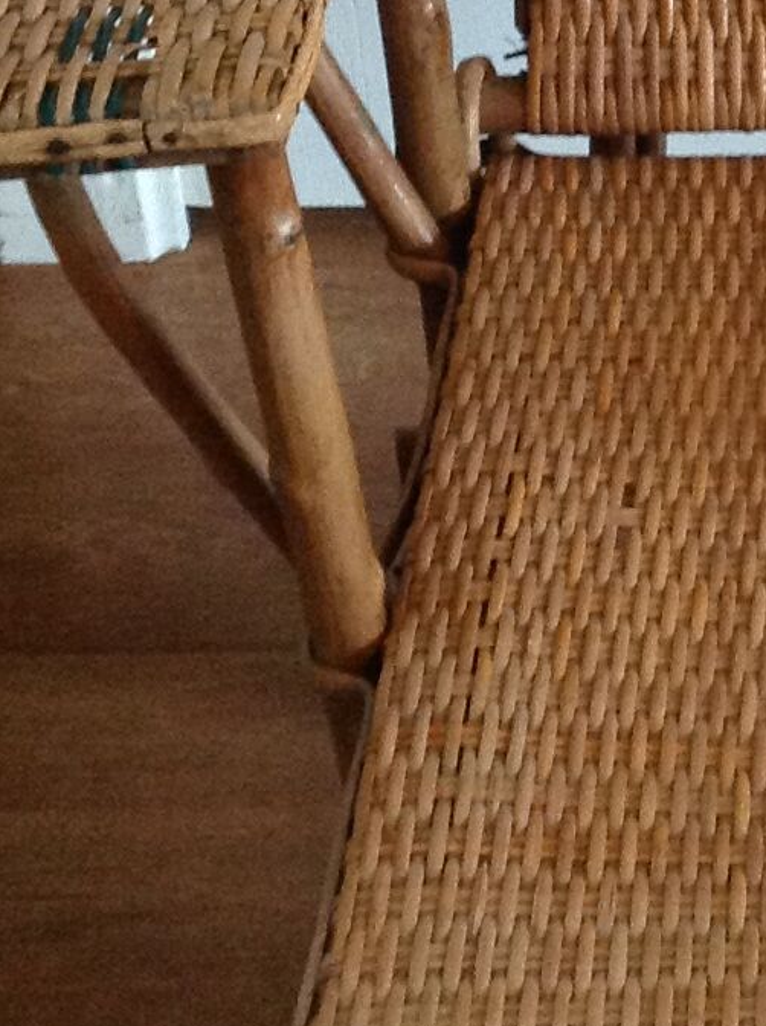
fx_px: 3993
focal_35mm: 135
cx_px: 1230
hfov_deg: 10.5
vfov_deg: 14.5
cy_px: 144
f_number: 2.4
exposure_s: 1/15
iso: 200
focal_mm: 4.28
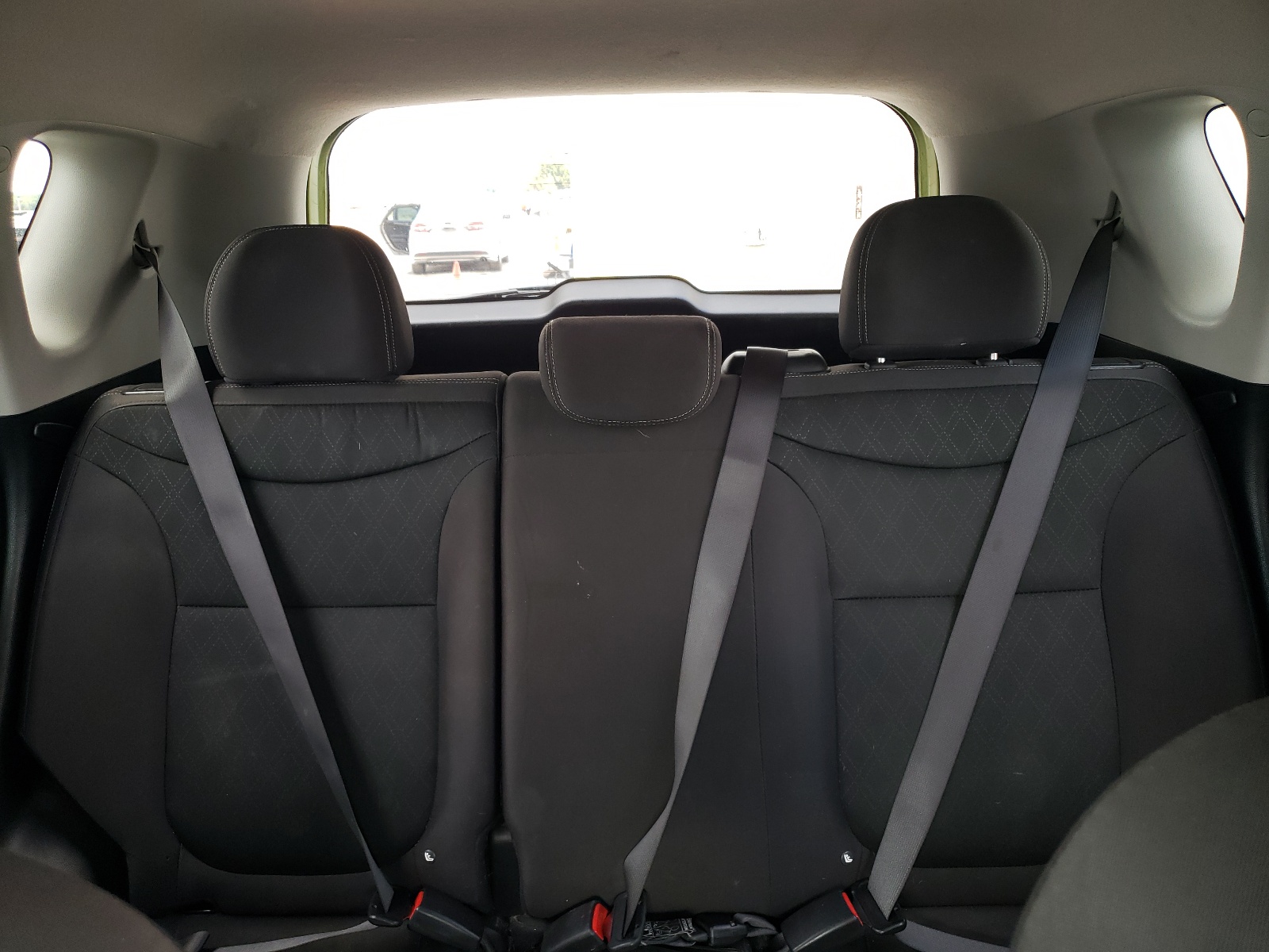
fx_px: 953
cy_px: 476
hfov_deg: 67.3
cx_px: 634
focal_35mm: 26
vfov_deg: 53.1
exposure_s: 1/60.2
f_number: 1.5
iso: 77
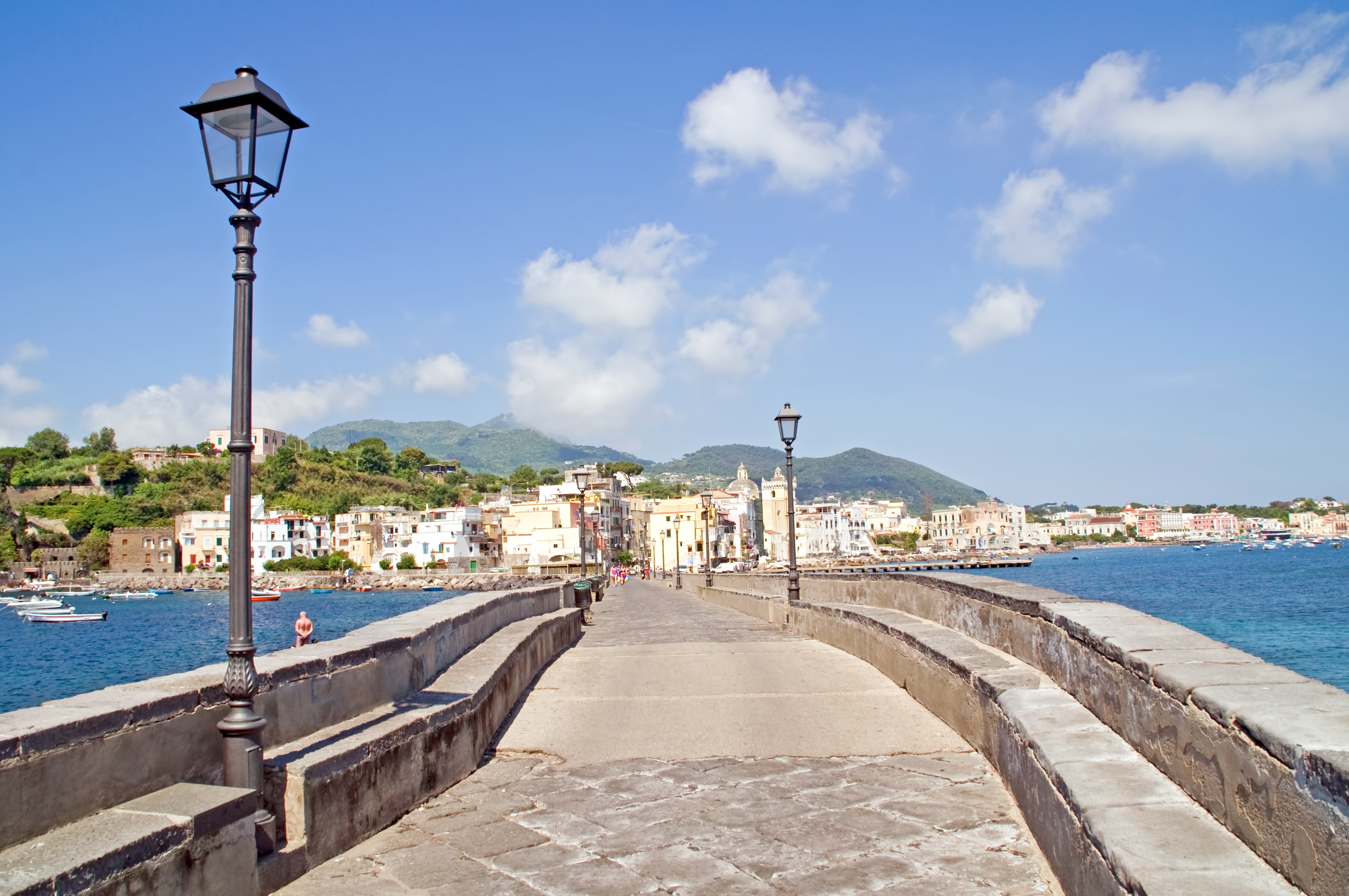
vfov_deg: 47.8
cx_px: 674
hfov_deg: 67.4
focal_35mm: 27
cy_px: 448
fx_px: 1011
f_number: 11
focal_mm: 18
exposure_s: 1/500
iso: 200
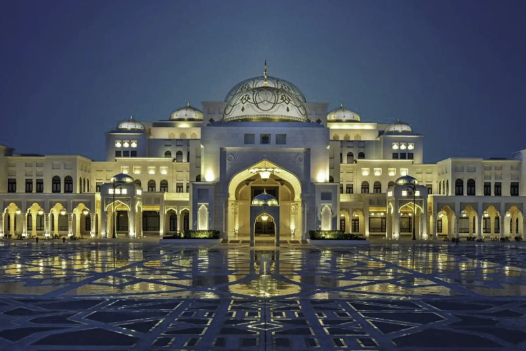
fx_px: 205
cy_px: 176
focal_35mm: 14
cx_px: 263
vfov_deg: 81.2
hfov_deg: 104.2
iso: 100
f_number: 2.5
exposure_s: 1/2
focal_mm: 14
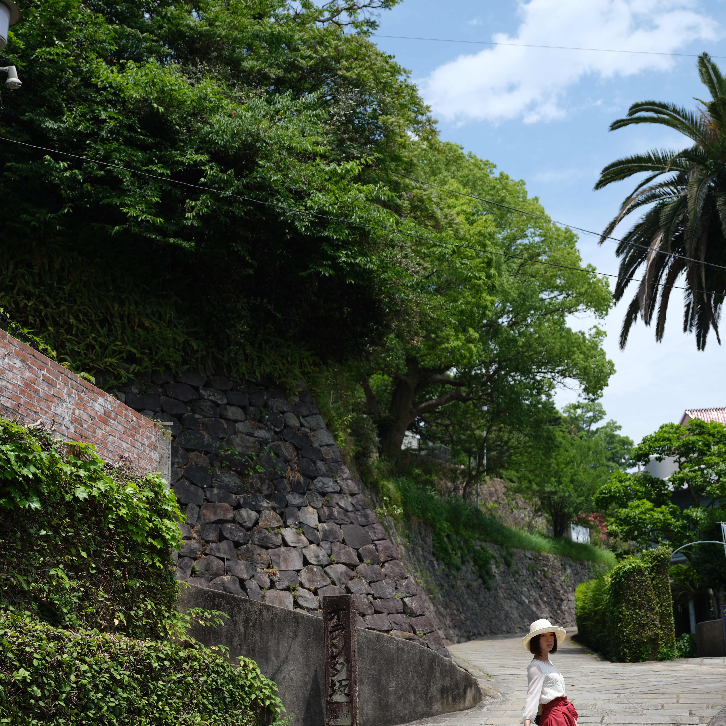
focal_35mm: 44
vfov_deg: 37.9
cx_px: 364
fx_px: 1044
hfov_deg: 38.3
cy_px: 483
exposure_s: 1/680
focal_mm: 47.3
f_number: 4
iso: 100
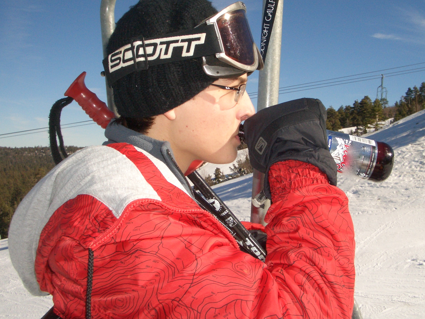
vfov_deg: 33.6
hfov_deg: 43.8
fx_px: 528
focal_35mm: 43
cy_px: 137
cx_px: 230
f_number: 4.3
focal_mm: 5.8
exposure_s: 1/1600
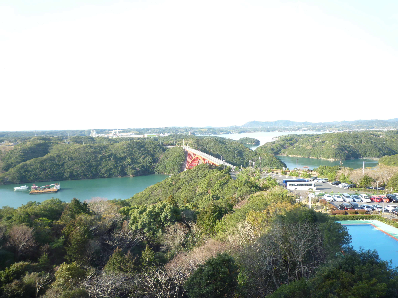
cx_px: 199
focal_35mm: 25
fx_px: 287
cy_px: 149
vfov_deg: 54.9
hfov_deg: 69.4
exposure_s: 1/160
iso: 80
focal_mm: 4.4
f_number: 2.8
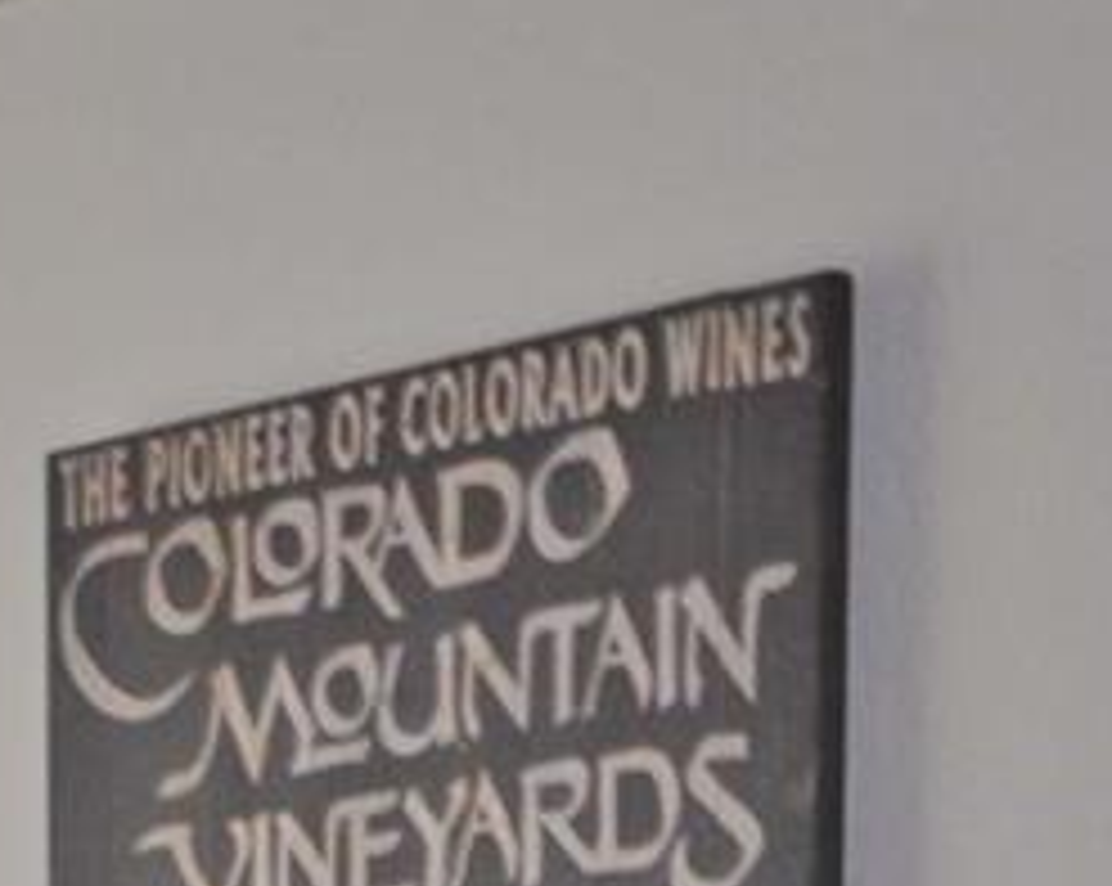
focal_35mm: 219
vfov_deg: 6.6
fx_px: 7199
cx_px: -1868
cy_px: 2267
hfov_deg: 7.9
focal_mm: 24
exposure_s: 1/200
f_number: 5
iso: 200
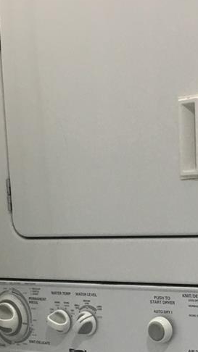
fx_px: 729
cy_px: 326
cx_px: 139
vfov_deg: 26.2
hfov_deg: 15.4
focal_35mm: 78
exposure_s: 1/30
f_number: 2.2
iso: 40
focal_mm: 4.15
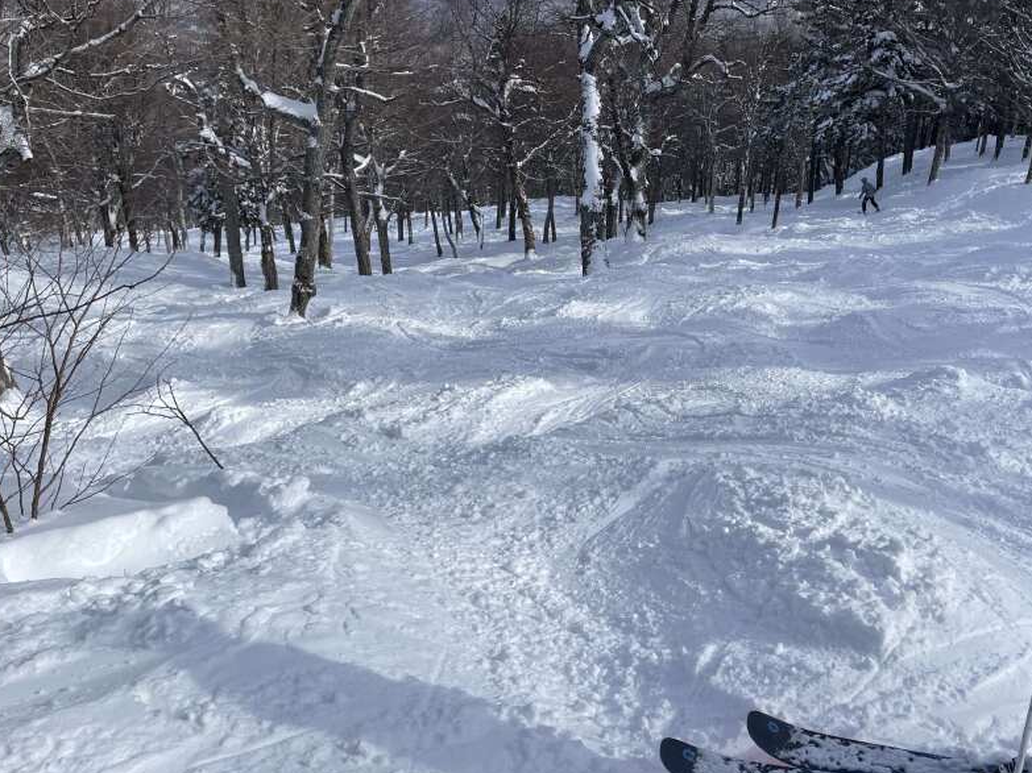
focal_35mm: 34
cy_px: 316
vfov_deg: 41.6
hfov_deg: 53.2
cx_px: 662
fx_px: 1013
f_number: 1.6
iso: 32
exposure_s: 1/5556
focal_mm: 4.2
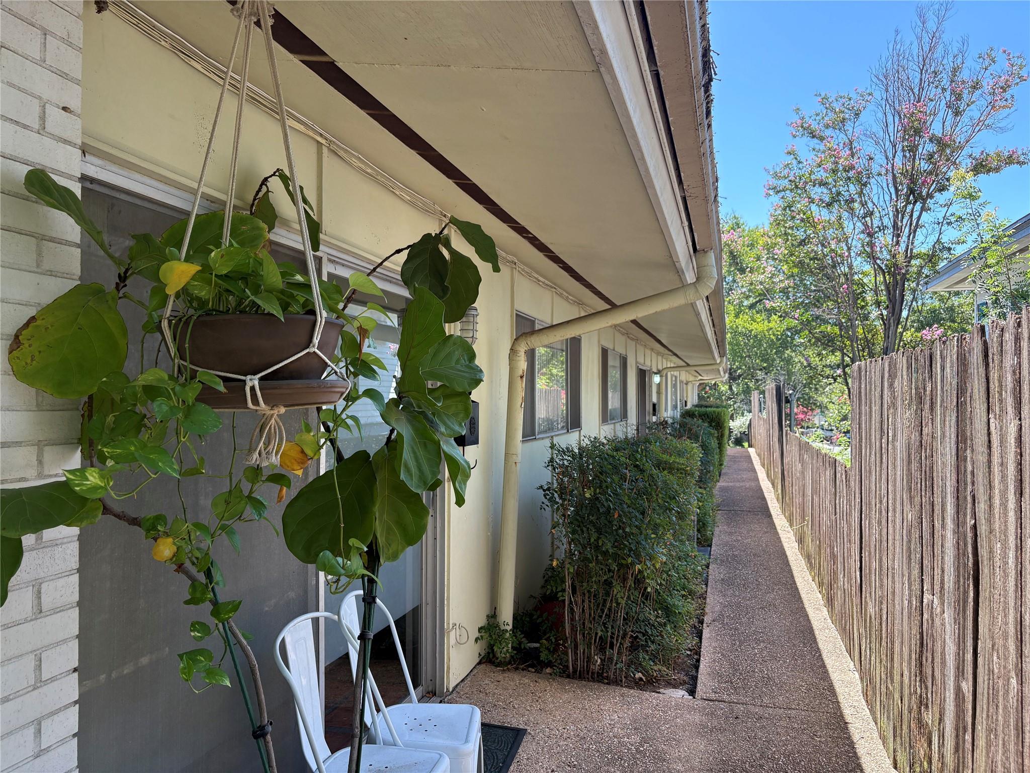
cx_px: 515
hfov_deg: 67.3
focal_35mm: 26
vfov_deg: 53.1
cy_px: 386
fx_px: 774
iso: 64
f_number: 1.6
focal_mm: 5.96
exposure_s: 1/288
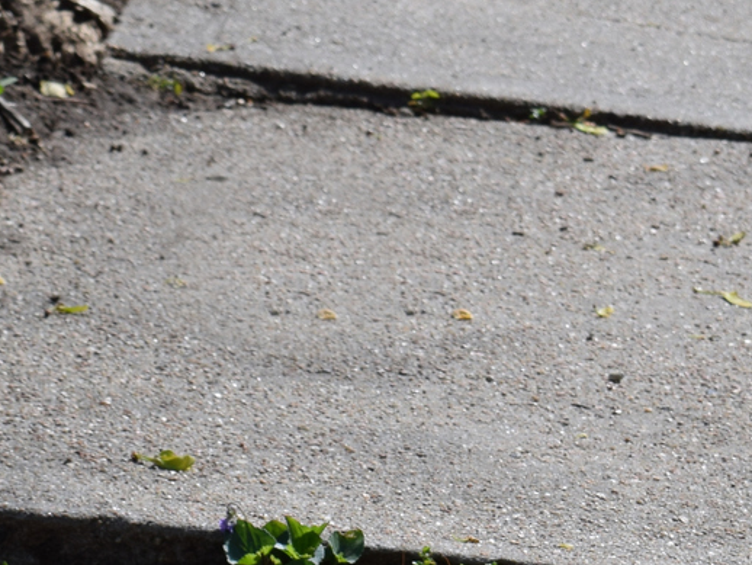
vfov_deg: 6.0
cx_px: 509
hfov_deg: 8.0
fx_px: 5390
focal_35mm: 248
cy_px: 641
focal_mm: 42
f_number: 9
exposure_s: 1/320
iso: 200
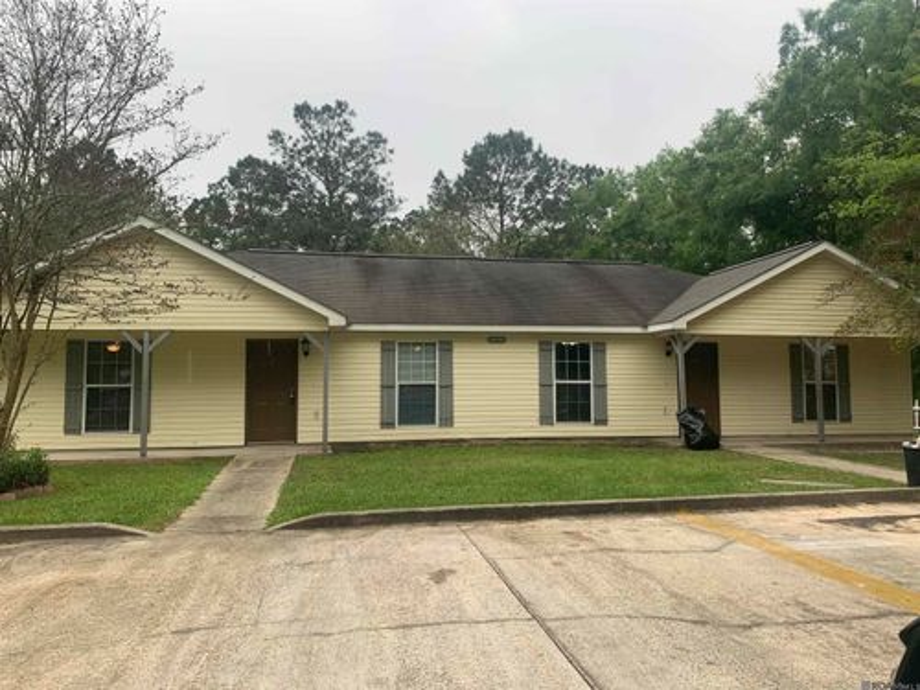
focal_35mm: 26
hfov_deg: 67.3
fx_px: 691
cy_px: 345
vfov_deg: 53.1
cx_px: 460
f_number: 1.8
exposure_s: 1/340
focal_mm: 4.25
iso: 25
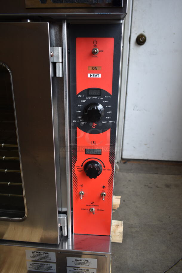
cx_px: 91
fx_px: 204
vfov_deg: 67.3
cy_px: 136
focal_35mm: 27
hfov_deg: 48.0
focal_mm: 18
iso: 125
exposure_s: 1/30
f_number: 3.5
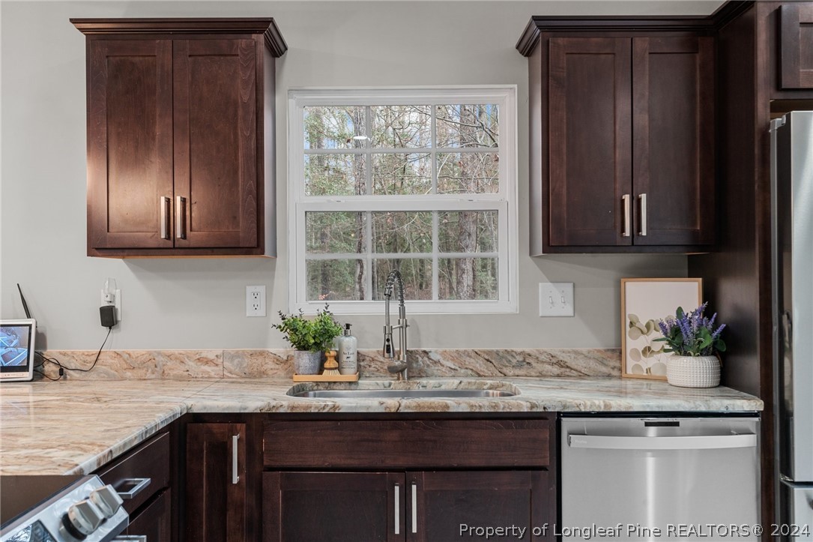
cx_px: 406
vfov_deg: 38.3
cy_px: 271
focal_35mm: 34
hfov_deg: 55.1
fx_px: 779
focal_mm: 34.5
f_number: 8
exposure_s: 1/5
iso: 320
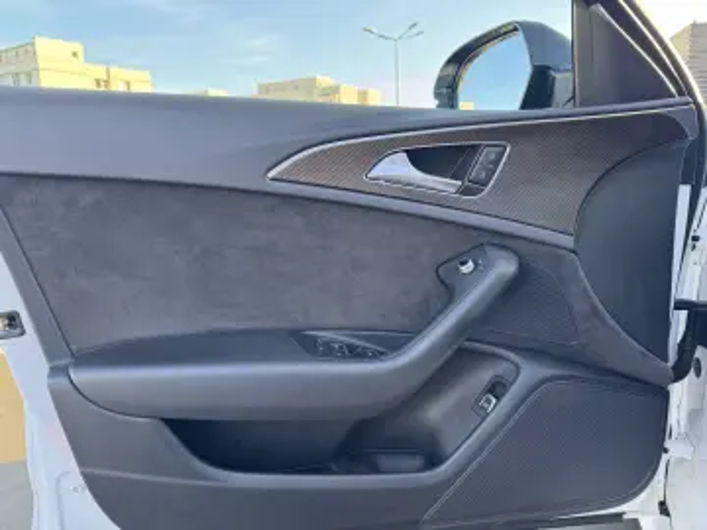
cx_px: 354
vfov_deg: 56.8
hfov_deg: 71.6
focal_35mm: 24
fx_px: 490
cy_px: 265
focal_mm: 6.76
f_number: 1.78
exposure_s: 1/170
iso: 100
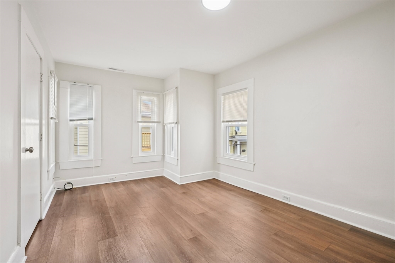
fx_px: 176
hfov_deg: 96.7
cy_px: 132
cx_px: 198
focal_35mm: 16
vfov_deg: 73.8
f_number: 8
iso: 400
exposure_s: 1/30
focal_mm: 16
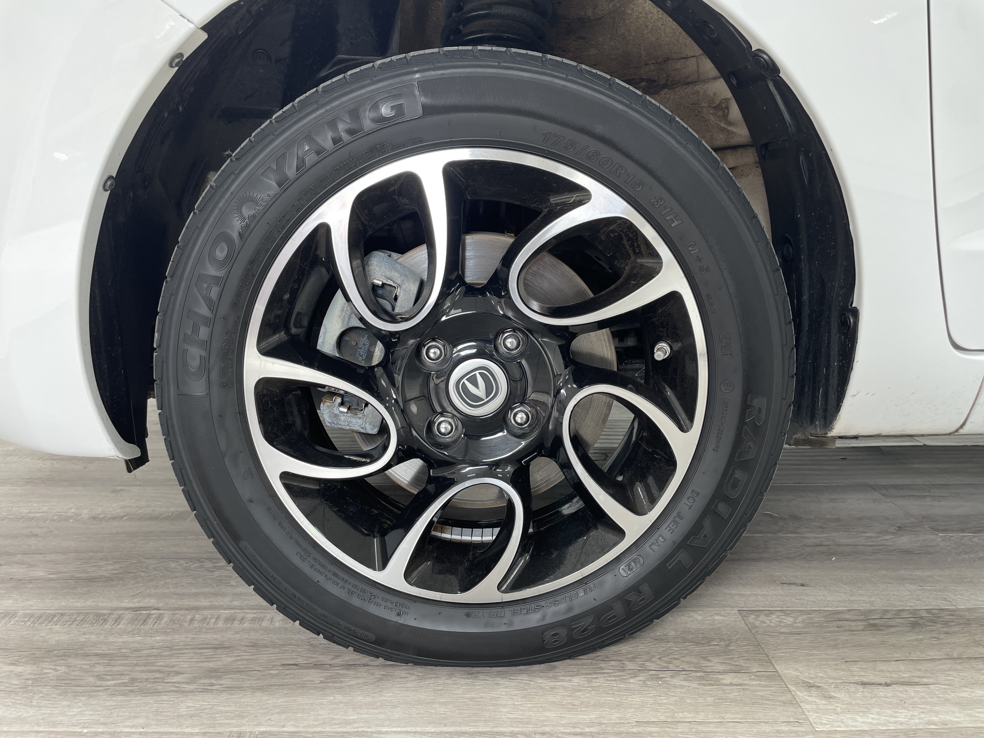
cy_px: 369
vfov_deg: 53.1
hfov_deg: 67.3
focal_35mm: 26
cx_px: 492
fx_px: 739
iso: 50
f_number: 1.6
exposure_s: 1/100
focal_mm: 4.2
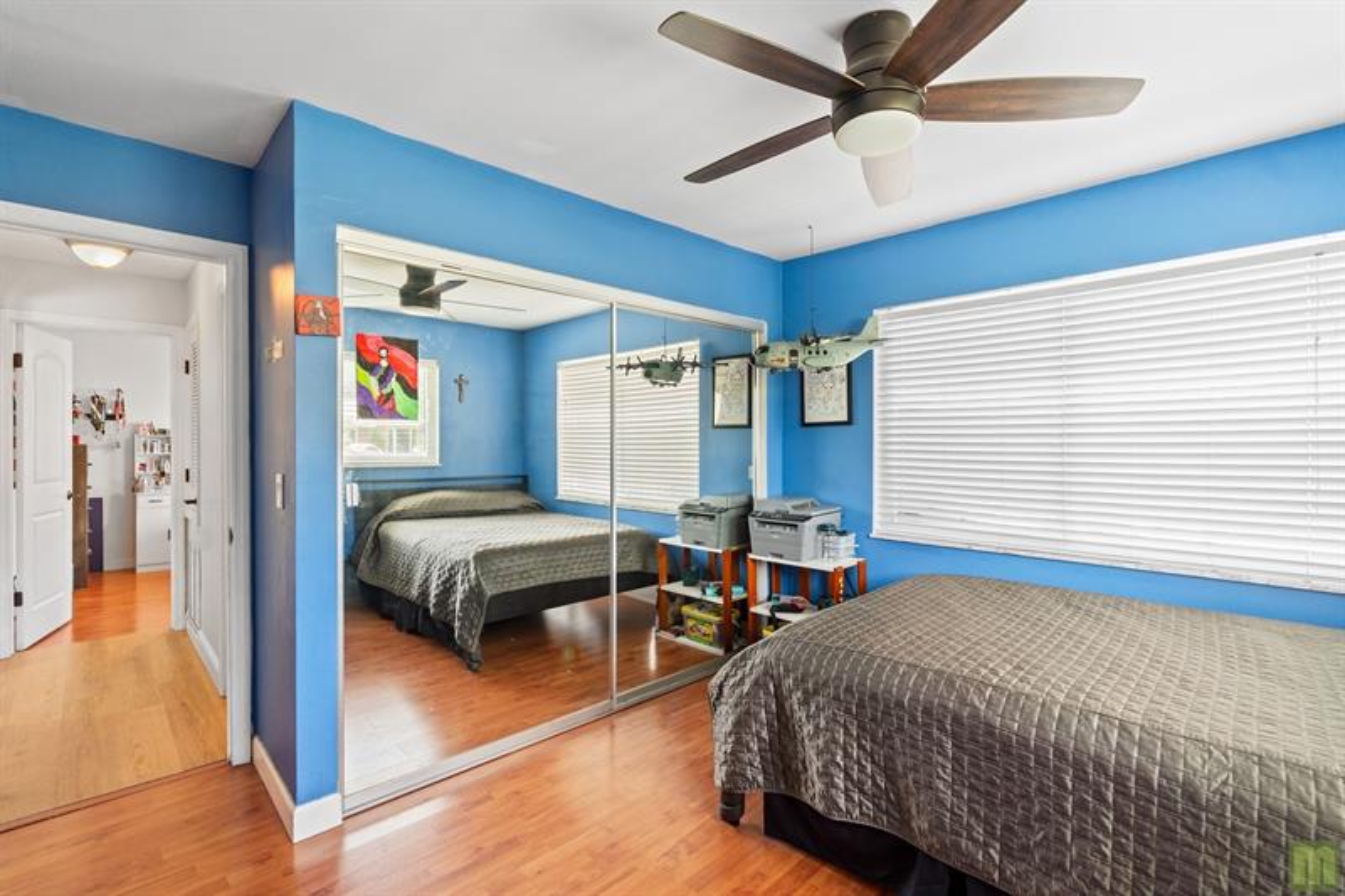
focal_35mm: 16
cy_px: 448
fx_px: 598
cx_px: 672
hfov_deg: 96.7
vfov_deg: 73.7
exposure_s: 1/15
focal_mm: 16
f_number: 4.5
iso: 500
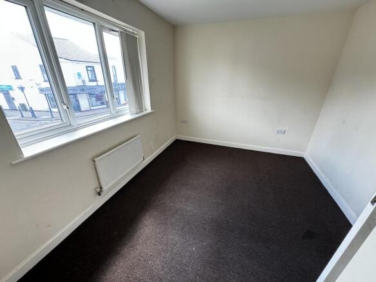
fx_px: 152
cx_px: 188
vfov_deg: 85.7
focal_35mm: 14
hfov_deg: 102.1
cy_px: 141
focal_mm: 2.22
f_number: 2.2
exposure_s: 1/99
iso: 320
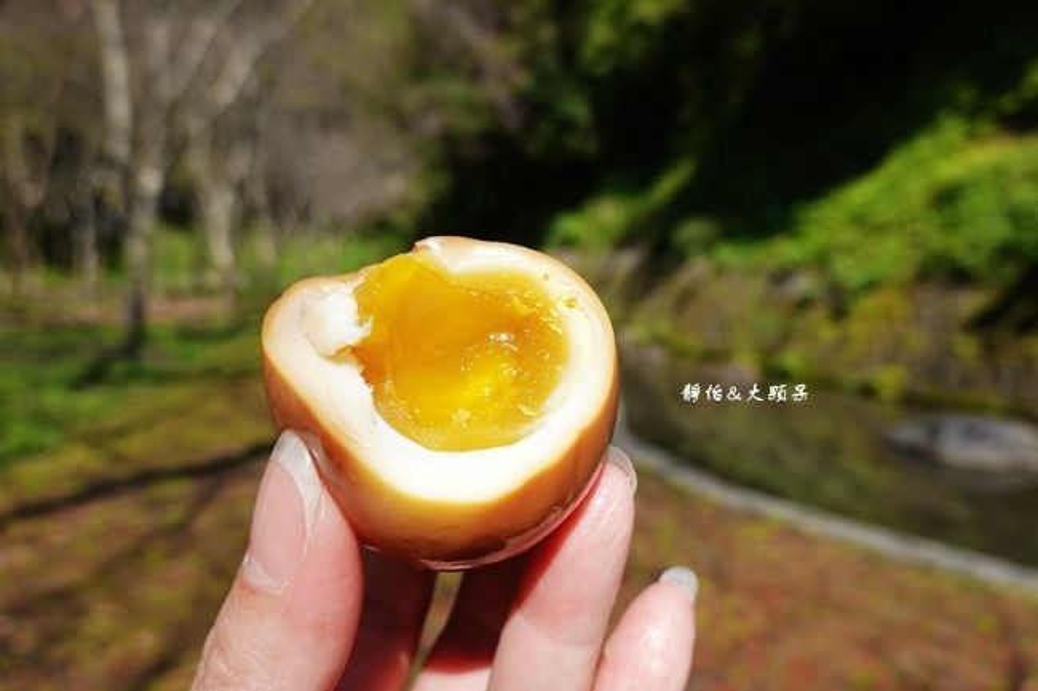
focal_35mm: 27
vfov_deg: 47.9
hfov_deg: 67.4
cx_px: 519
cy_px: 346
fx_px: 778
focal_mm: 10.17
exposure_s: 1/1000
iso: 125
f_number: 4
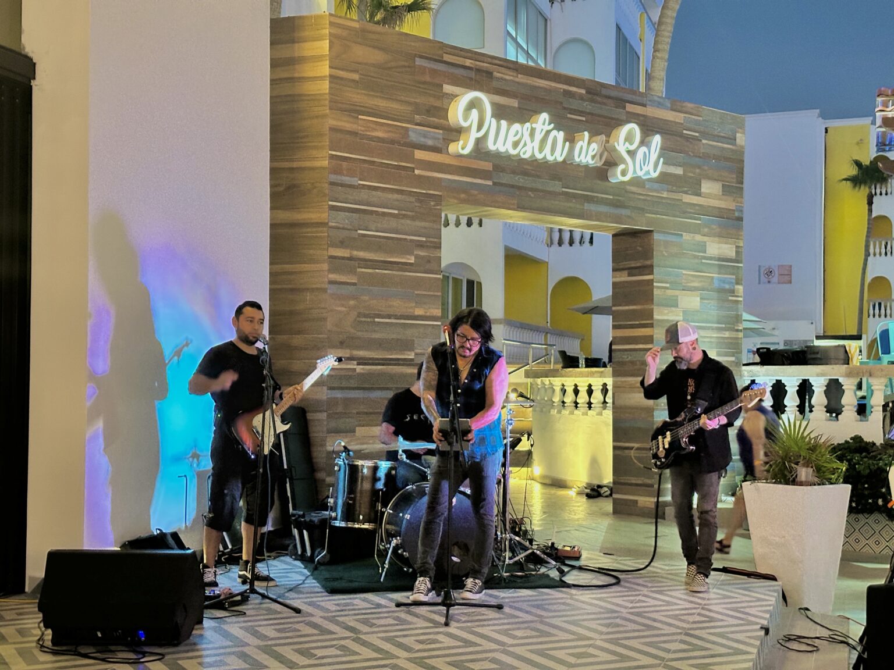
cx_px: 447
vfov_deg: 30.3
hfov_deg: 39.7
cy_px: 335
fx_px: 1240
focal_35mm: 48
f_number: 1.78
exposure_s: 1/30
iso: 640
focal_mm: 6.86
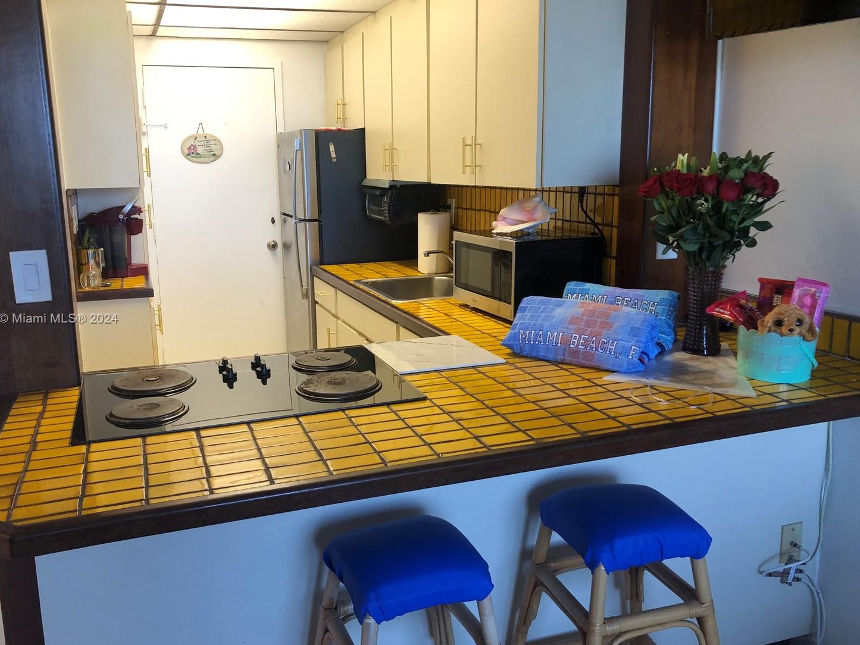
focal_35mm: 31
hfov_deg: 58.3
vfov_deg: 45.4
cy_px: 320
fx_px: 770
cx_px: 404
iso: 25
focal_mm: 3.99
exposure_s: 1/30
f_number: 1.8
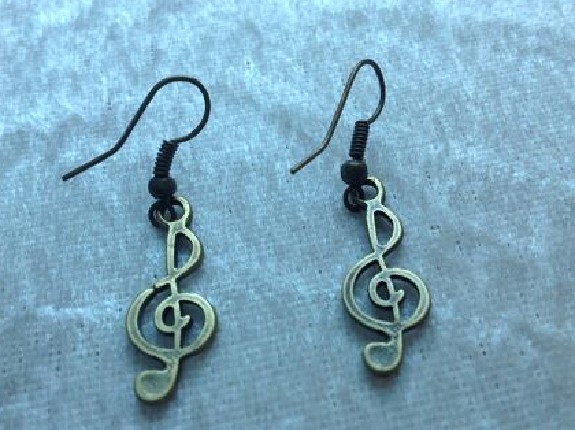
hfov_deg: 46.8
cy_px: 229
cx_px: 289
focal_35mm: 40
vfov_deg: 35.9
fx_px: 664
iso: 64
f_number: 2.4
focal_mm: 4.28
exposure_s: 1/60
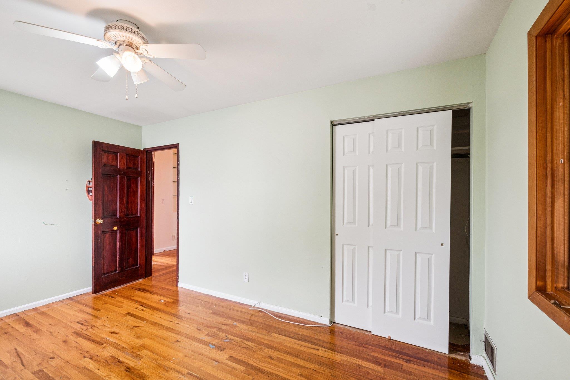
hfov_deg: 104.3
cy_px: 190
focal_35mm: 14
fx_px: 222
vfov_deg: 81.2
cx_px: 285
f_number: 7.1
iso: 400
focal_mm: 7
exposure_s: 1/15
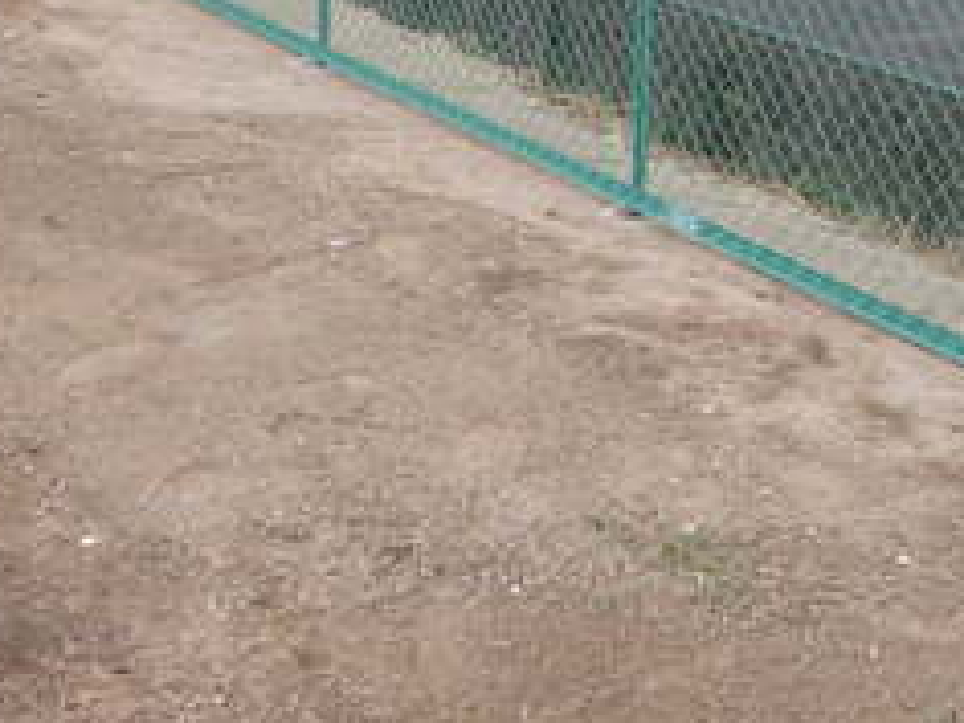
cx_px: 723
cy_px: -143
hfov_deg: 25.4
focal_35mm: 76
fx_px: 2116
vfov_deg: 18.4
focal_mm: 5
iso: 125
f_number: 3.5
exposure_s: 1/160
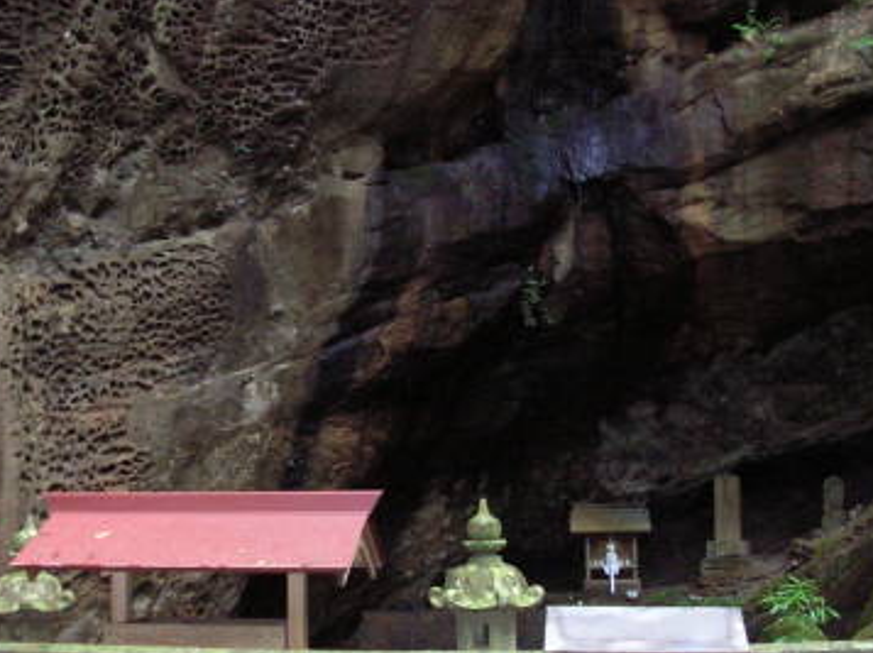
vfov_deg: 29.5
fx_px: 1235
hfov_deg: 38.9
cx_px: 416
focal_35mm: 49
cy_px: 408
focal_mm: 5.8
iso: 200
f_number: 2.8
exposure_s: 1/60.1
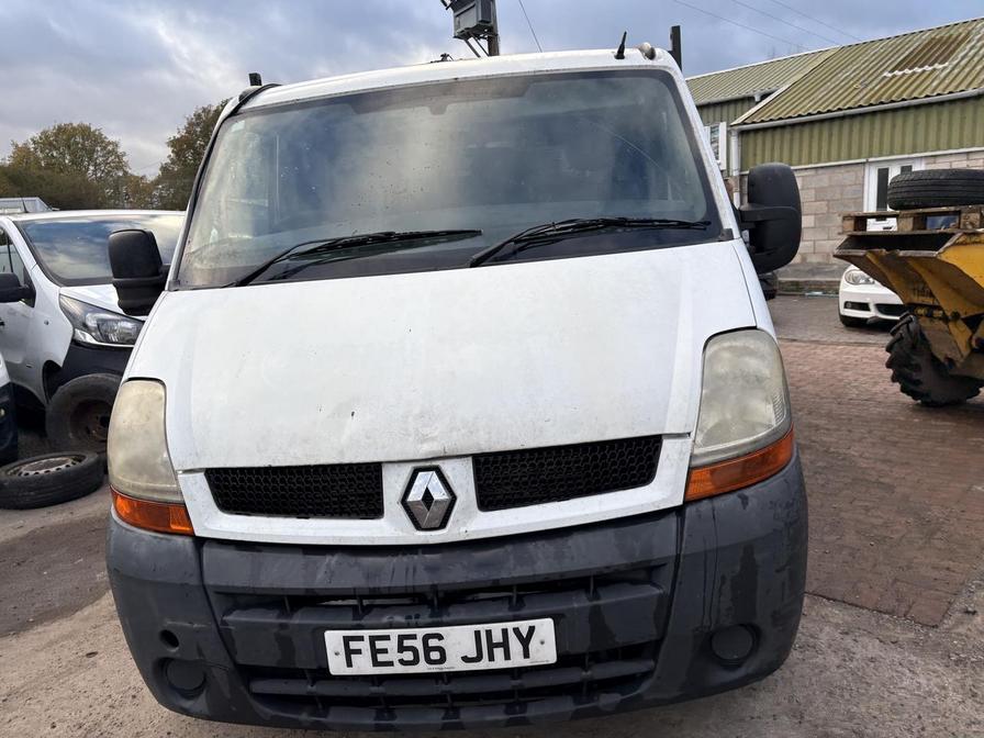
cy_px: 369
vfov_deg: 53.1
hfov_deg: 67.3
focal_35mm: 26
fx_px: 739
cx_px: 492
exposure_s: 1/716
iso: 50
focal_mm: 5.96
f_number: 1.6
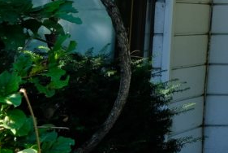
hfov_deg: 14.2
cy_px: -50
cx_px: 499
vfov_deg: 11.9
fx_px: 710
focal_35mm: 112
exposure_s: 1/100
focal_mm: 13.8
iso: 400
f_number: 8
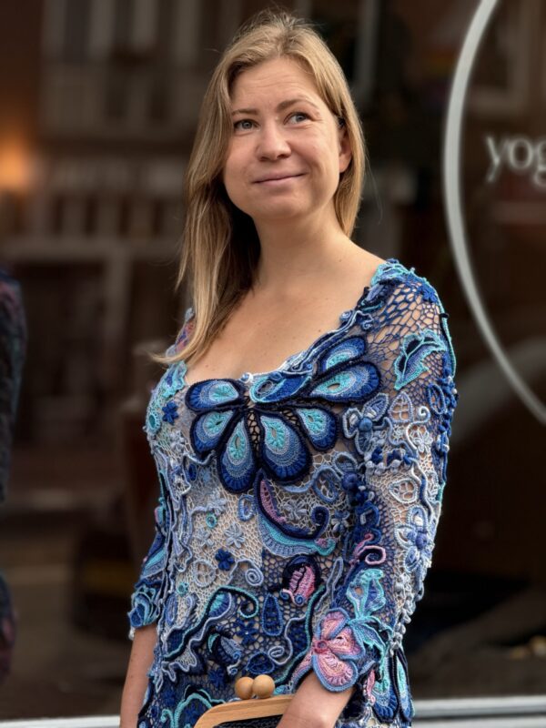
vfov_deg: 16.4
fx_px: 2524
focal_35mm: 120
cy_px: 364
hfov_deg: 12.3
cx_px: 273
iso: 50
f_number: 2.8
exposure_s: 1/262
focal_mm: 15.66
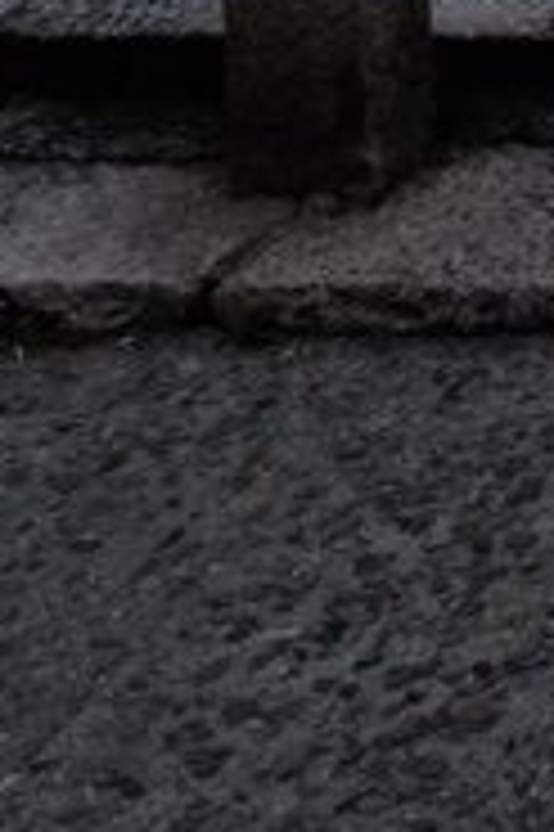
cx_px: 1626
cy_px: -616
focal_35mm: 83
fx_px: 1919
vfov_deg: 19.3
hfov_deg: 11.1
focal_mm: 10
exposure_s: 1/200
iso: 1600
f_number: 4
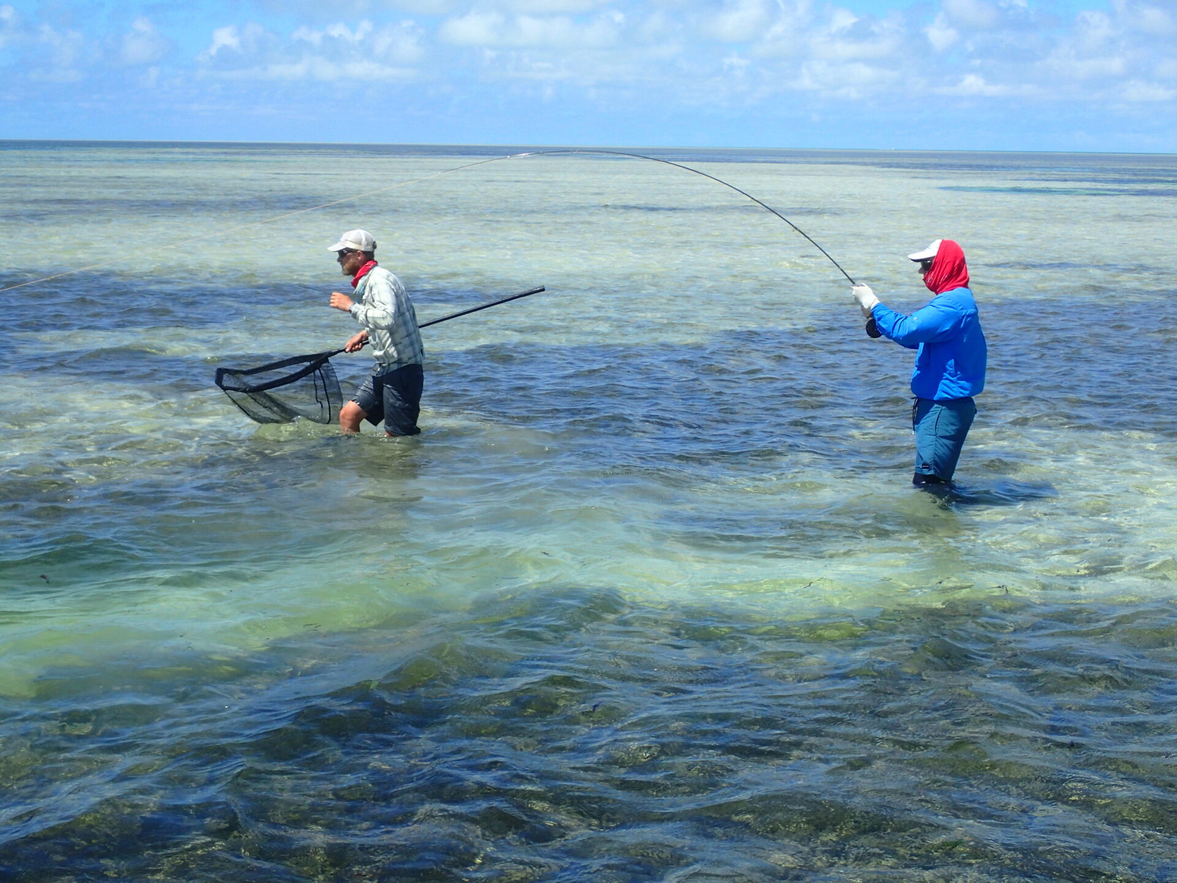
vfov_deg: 25.7
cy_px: 442
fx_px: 1938
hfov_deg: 33.8
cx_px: 588
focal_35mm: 57
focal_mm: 10.29
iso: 100
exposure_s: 1/640
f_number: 5
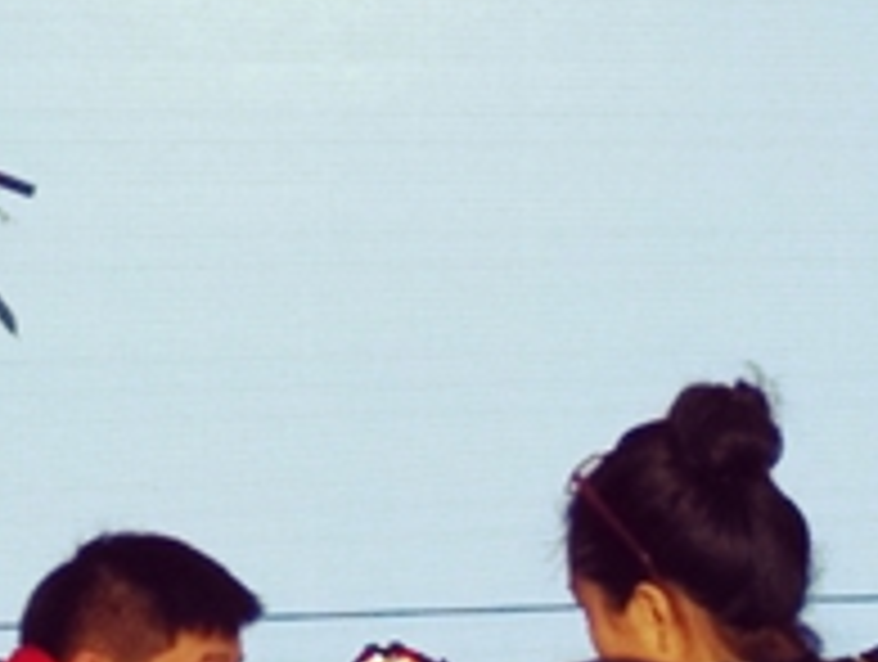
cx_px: 104
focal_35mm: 86
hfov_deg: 22.2
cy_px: 95
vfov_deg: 17.0
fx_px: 2185
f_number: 2
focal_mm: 2.96
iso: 190
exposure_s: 1/120
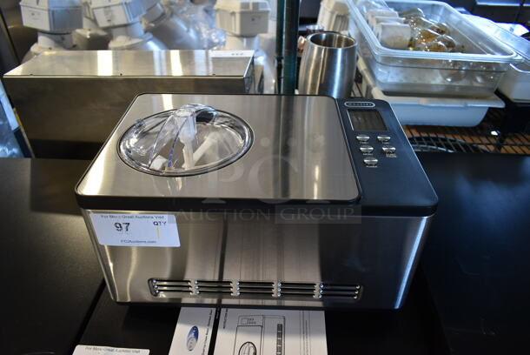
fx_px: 398
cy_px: 178
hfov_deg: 67.3
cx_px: 265
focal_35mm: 27
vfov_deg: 48.0
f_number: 3.5
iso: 360
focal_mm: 18
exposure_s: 1/30
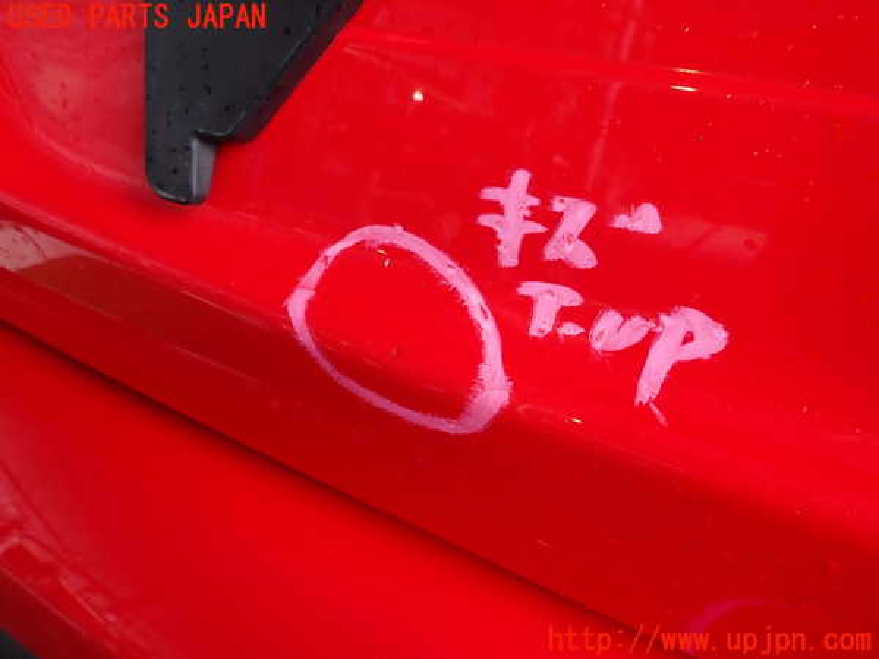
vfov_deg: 54.9
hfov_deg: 69.4
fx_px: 635
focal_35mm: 25
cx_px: 440
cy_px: 330
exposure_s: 1/80
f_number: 2
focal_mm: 4.5
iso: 100
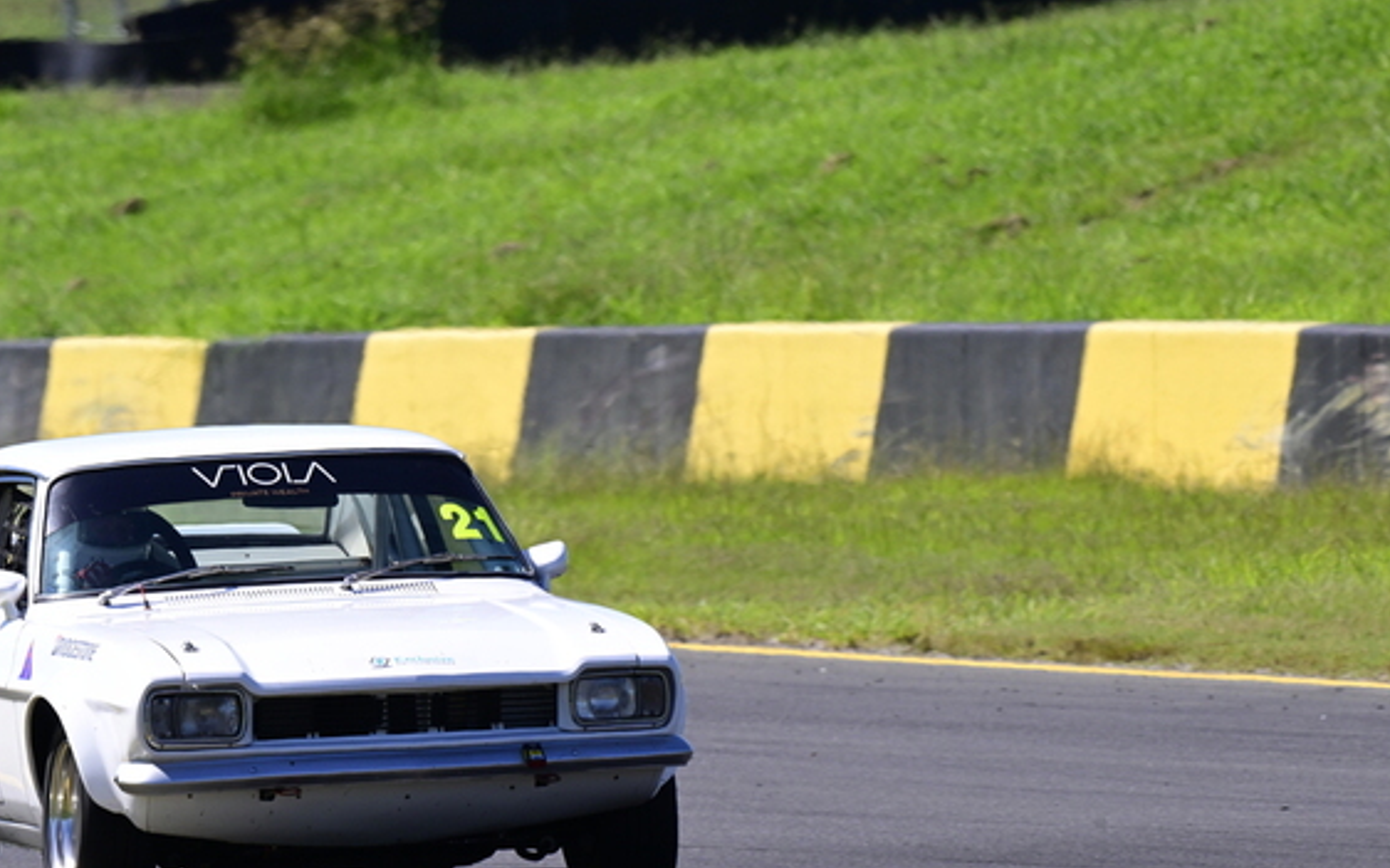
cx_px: 418
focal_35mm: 871
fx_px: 32989
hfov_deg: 2.4
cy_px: 605
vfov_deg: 1.5
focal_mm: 600
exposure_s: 1/640
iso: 500
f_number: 11
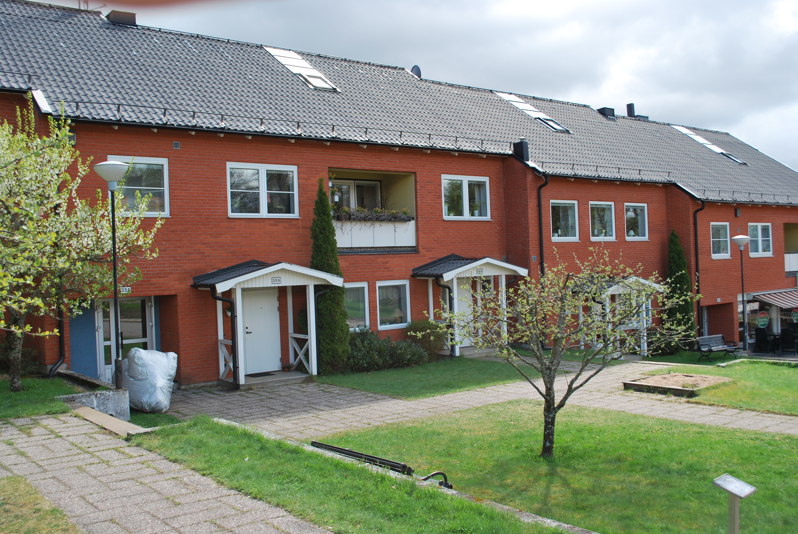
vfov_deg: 37.0
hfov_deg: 53.1
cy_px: 267
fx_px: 799
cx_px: 399
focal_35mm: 36
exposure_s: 1/160
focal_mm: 24
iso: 100
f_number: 6.3
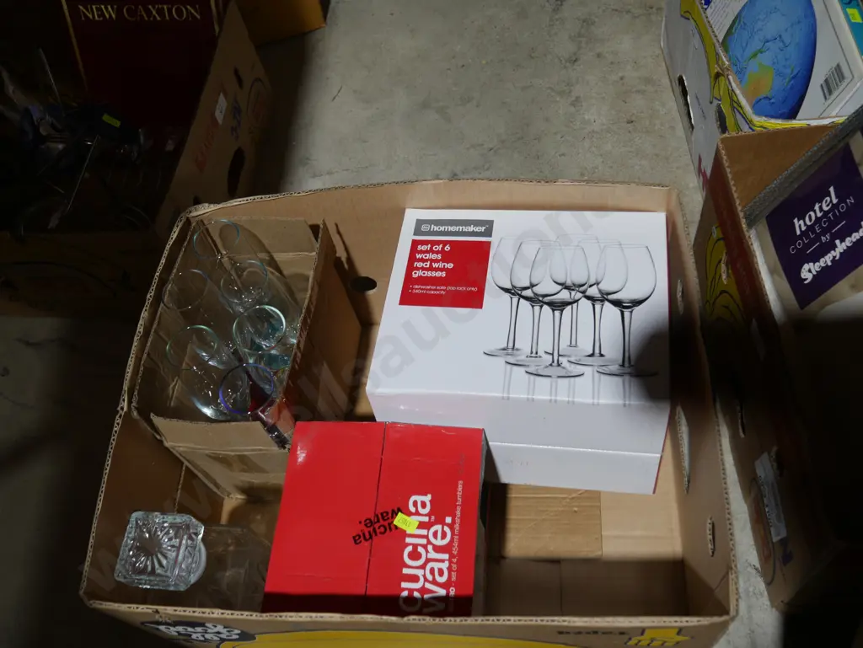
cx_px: 432
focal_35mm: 32
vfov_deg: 44.2
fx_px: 798
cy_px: 324
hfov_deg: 56.8
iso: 200
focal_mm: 16
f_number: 3.6
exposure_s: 1/60
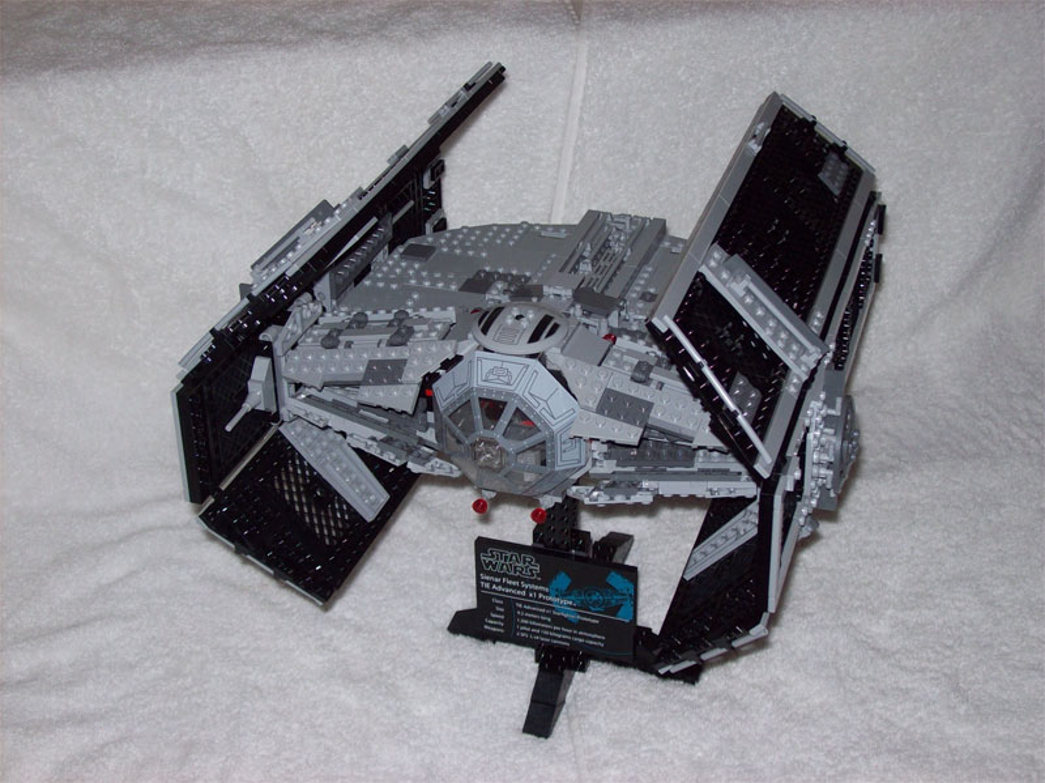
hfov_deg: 34.4
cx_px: 522
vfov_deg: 26.1
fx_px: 1690
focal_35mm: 56
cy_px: 392
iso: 80
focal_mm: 9.4
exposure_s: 1/84.5
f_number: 3.4
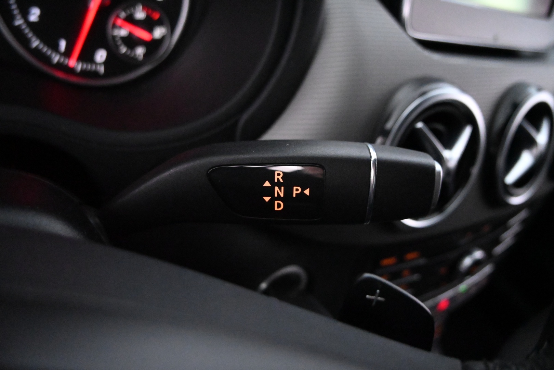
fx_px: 1154
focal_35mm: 75
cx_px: 277
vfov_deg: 18.2
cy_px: 185
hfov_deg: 27.0
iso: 12800
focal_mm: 50
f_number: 7.1
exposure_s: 1/80
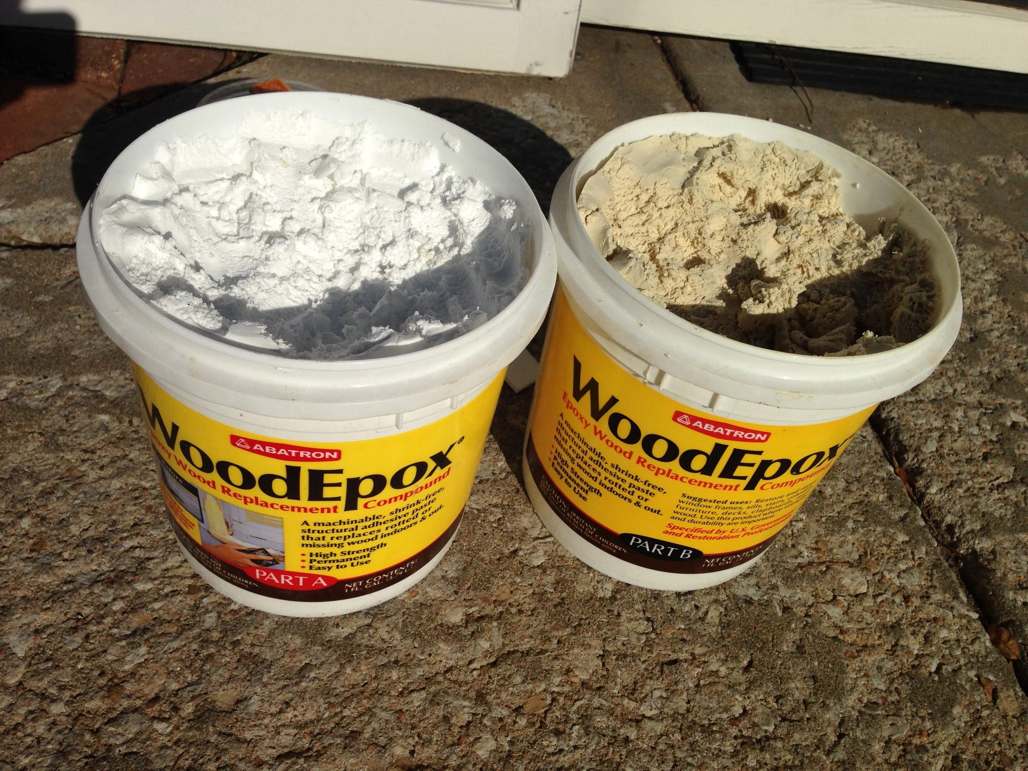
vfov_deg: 42.9
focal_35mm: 33
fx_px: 980
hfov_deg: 55.4
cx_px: 514
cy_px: 386
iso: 50
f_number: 2.4
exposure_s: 1/6024
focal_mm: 4.12
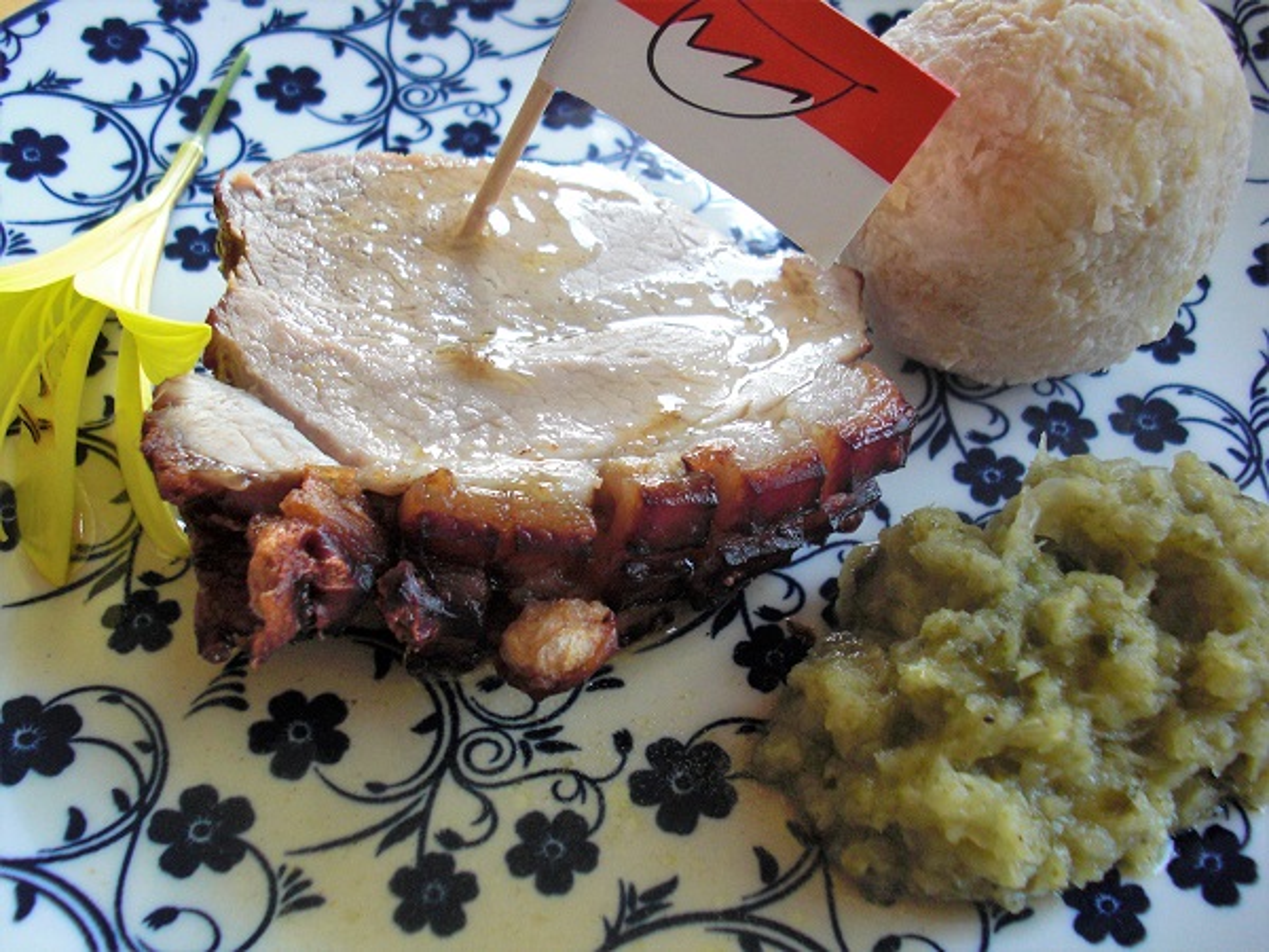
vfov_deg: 39.7
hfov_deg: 51.4
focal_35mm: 36
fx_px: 1320
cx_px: 634
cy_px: 476
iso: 200
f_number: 2.8
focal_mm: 6.3
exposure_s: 1/125
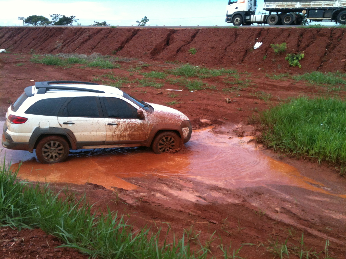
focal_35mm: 35
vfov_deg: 40.7
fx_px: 350
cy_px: 130
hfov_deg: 52.6
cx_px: 173
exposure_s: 1/660
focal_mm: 3.85
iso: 64
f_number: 2.8
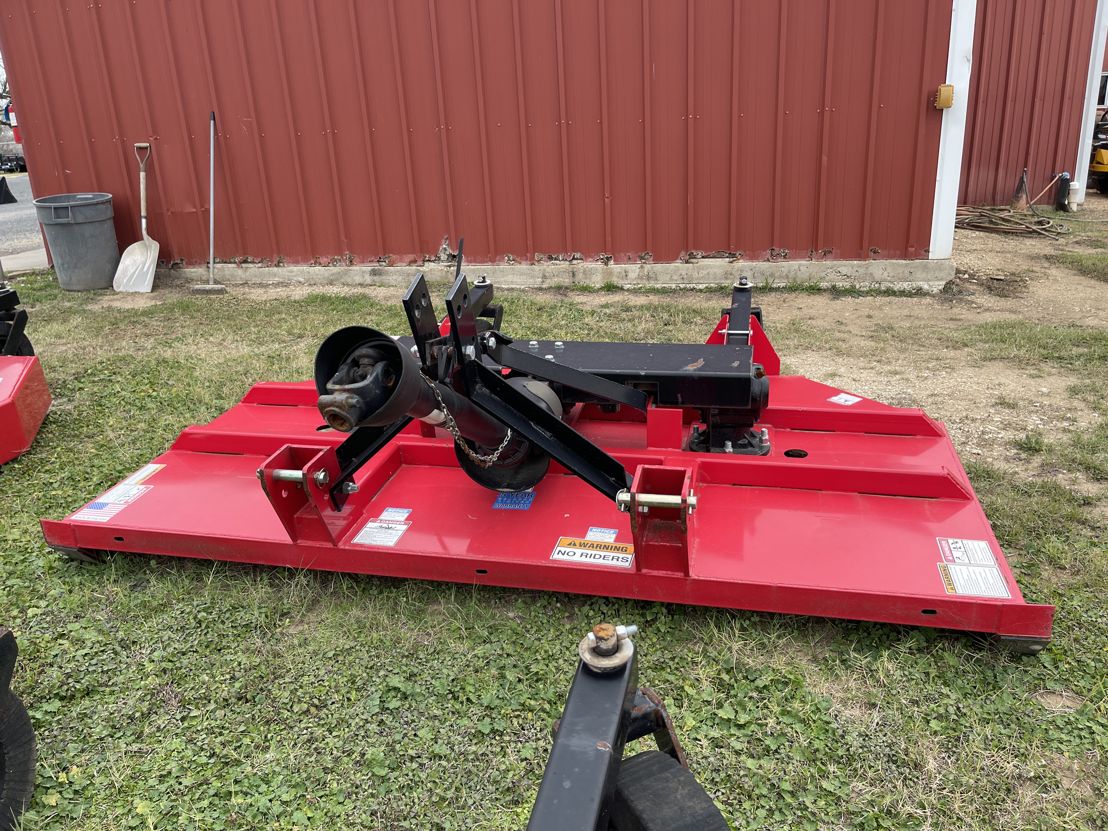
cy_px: 416
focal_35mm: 25
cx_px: 554
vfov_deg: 54.9
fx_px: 800
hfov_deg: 69.4
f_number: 1.6
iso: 32
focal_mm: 5.1
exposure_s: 1/874
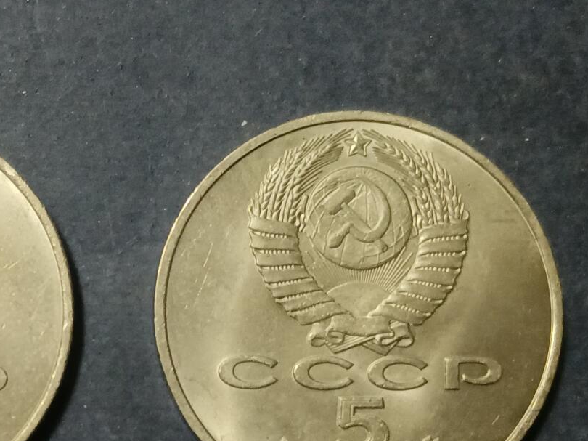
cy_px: 318
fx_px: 1409
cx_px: 118
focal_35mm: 83
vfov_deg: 17.7
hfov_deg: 23.2
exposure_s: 1/30
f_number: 1.8
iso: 823
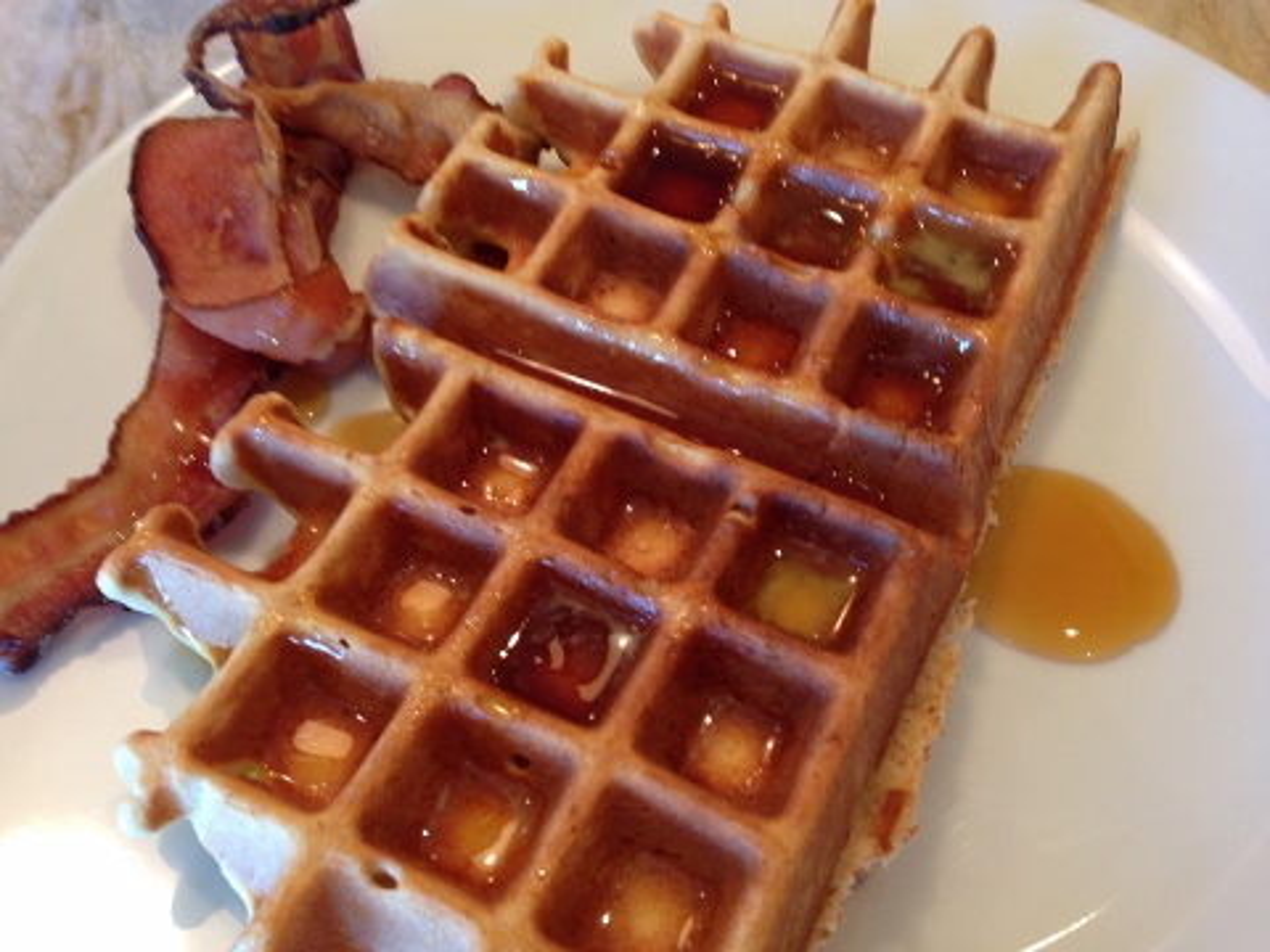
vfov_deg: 42.9
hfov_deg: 55.4
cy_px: 476
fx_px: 1211
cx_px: 635
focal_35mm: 33
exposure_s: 1/20
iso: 80
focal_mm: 4.12
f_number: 2.4
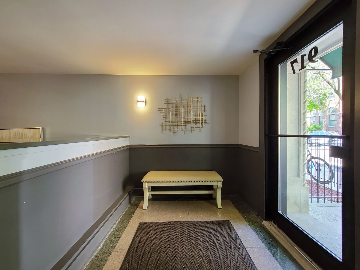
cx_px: 180
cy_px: 135
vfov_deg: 89.9
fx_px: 135
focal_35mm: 13
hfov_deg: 106.2
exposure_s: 1/59
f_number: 2.2
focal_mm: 2.2
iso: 320
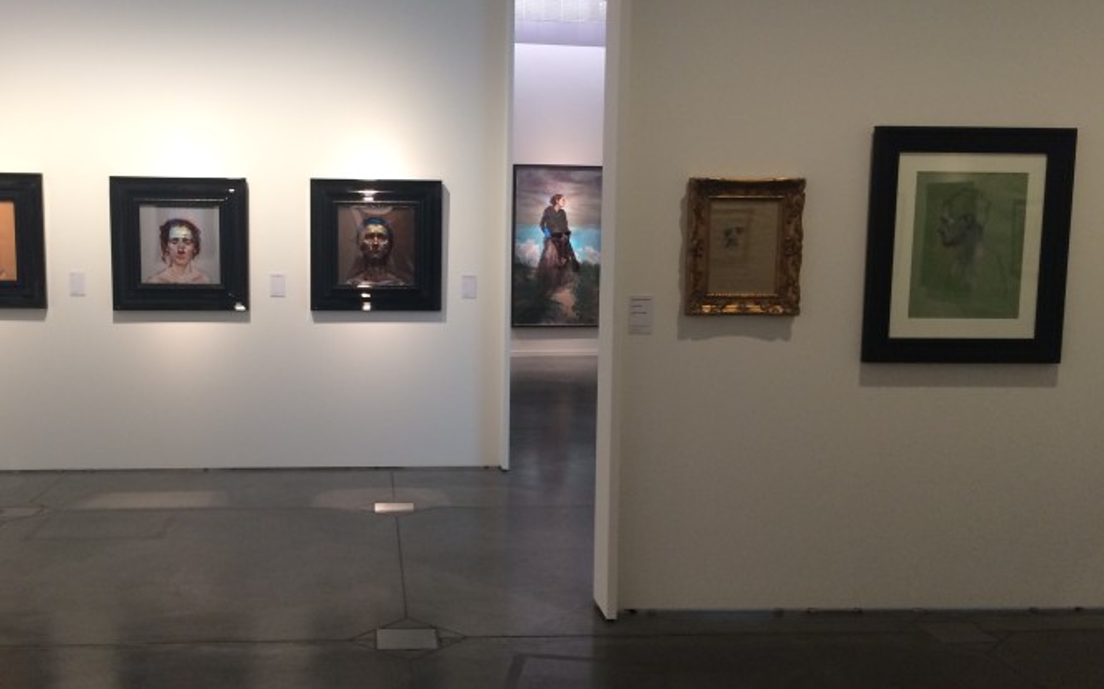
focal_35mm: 37
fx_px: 1113
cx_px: 452
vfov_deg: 34.4
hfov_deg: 52.5
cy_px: 364
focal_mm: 4.15
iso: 125
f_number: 2.2
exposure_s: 1/33
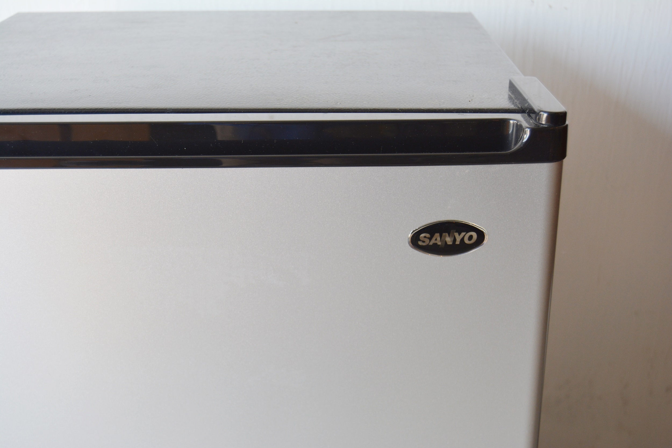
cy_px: 224
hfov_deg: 38.9
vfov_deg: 26.5
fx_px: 952
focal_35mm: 51
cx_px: 336
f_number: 5
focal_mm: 34
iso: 400
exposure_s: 1/100
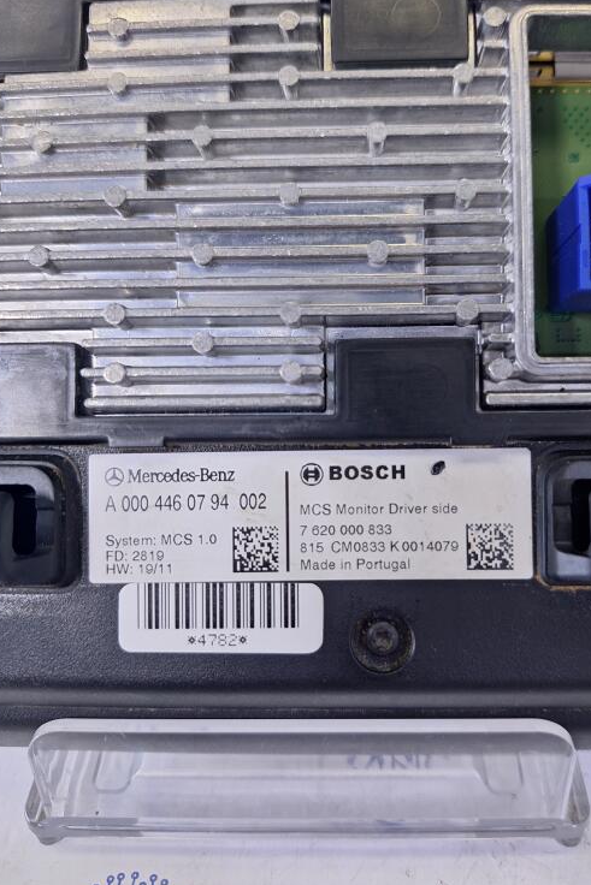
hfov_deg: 49.4
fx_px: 640
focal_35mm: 26
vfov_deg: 69.3
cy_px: 417
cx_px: 343
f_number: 1.8
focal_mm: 5.54
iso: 250
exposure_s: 1/50
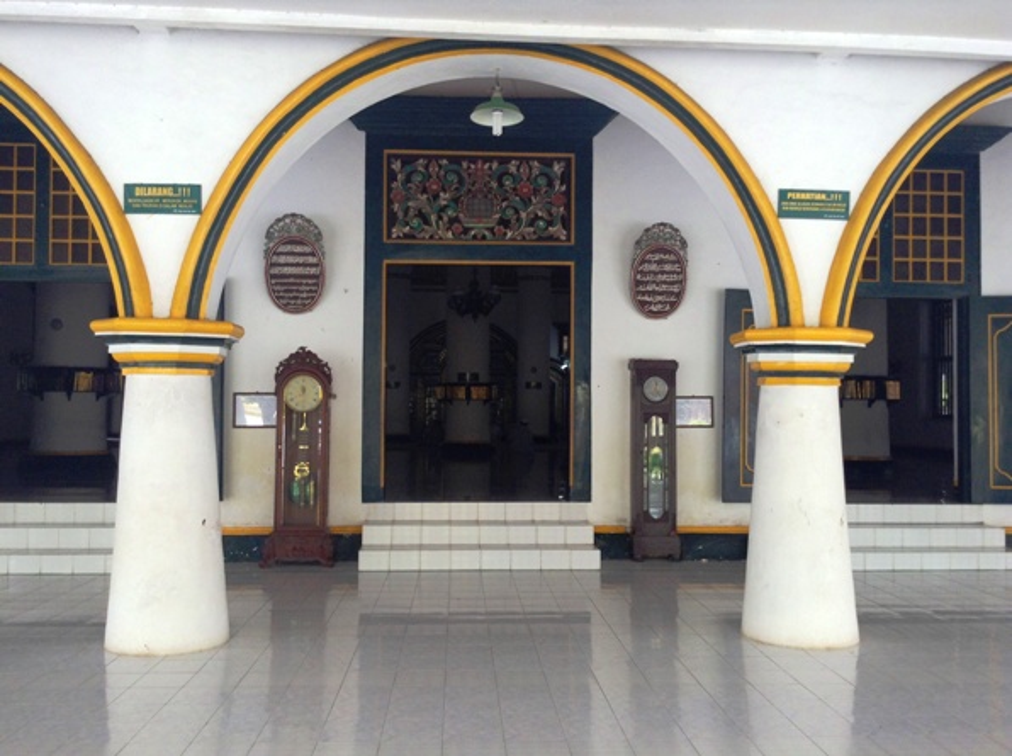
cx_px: 506
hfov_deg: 55.4
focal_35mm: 33
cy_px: 378
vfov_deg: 42.8
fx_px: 963
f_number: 2.4
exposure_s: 1/60
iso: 32
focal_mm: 3.3
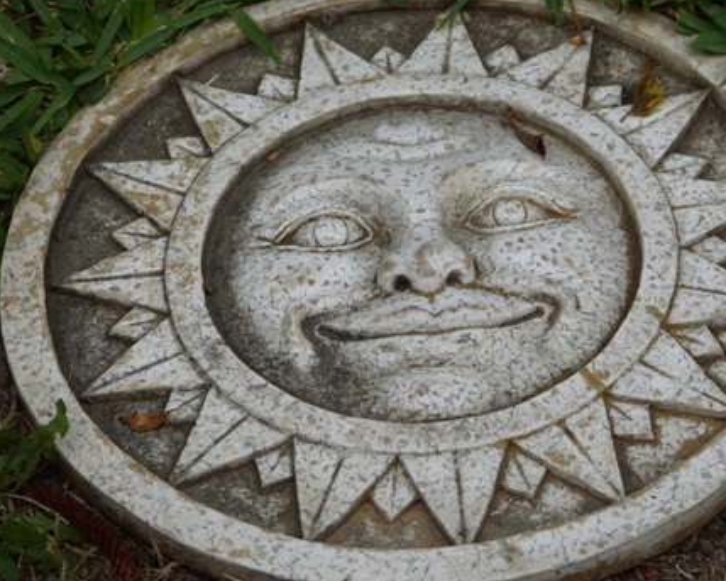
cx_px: 418
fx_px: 4790
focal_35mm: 223
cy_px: 275
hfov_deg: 8.7
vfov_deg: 6.9
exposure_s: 1/400
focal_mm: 35.3
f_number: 4
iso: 100
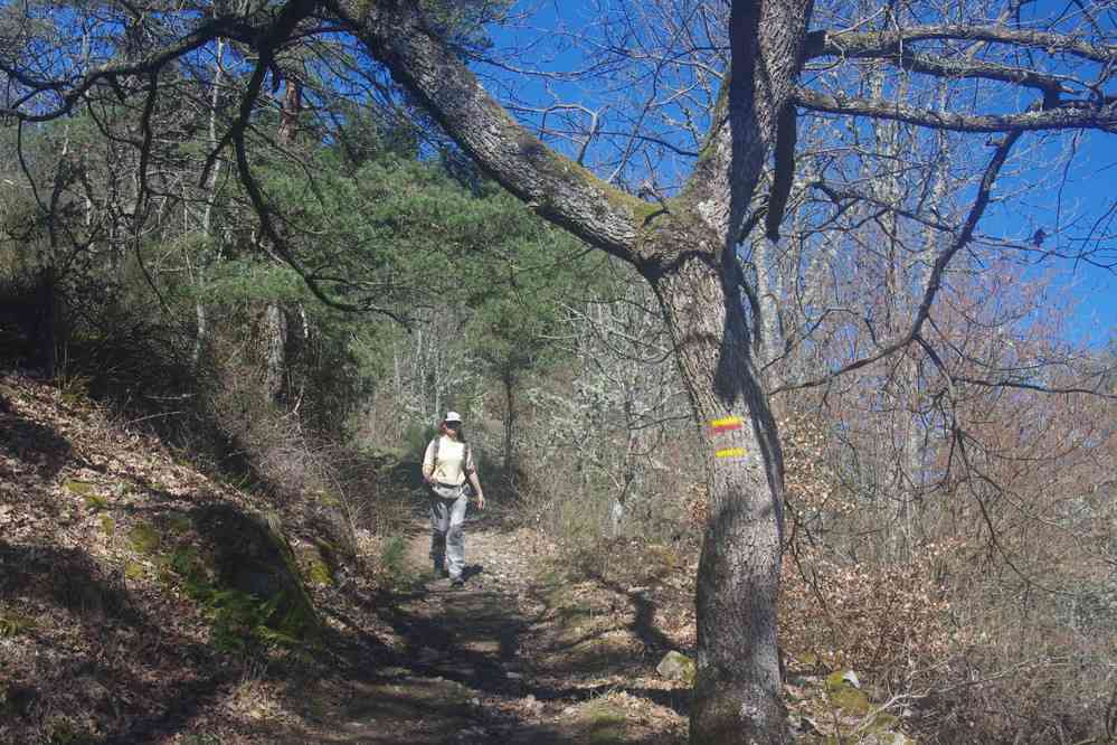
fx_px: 1443
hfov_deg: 42.3
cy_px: 372
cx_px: 558
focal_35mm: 46
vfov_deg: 28.9
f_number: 10
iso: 200
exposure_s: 1/60
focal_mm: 31
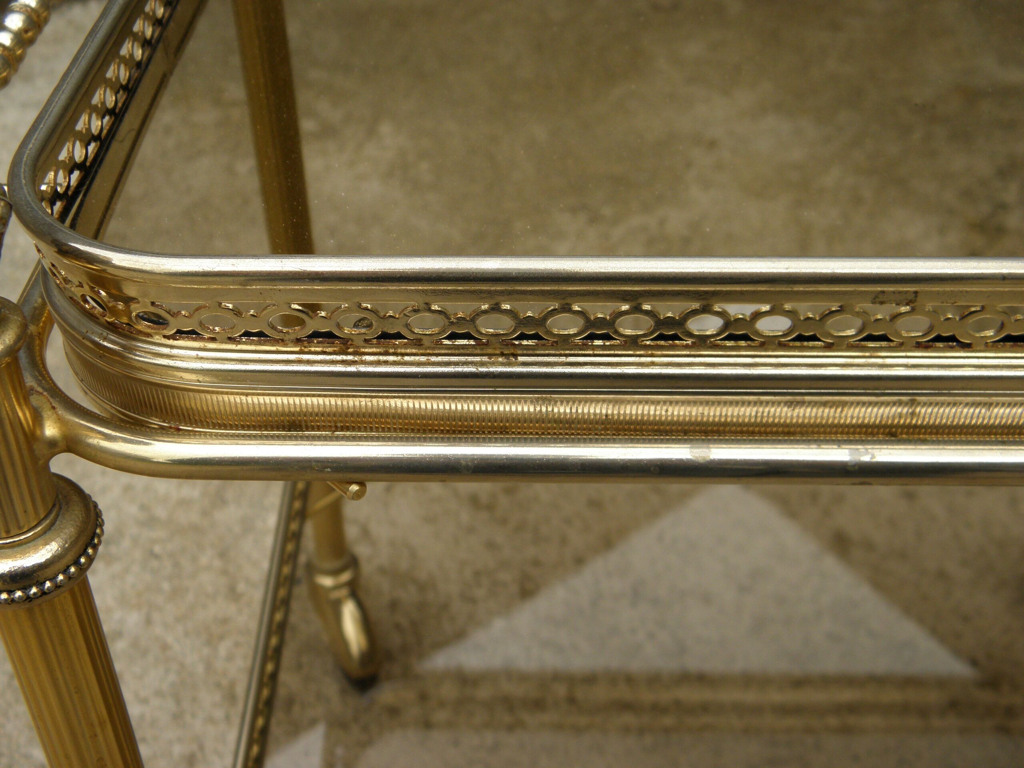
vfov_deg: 35.1
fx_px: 1213
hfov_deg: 45.8
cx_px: 512
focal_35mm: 41
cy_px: 384
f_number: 3.8
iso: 100
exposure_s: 1/320
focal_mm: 7.5
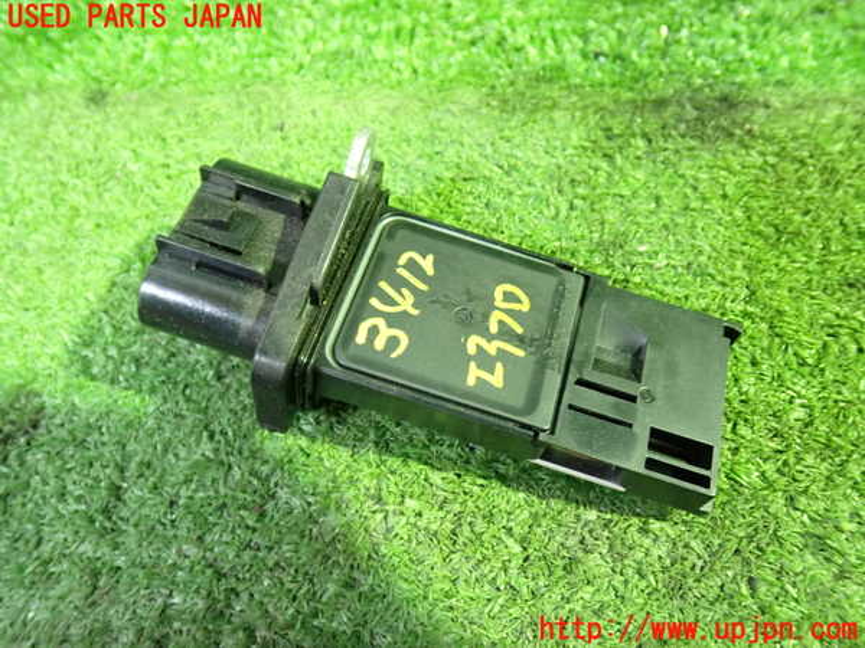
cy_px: 324
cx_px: 432
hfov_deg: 60.0
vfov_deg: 46.8
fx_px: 750
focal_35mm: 30
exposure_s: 1/13
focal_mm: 5.4
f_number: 2.3
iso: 800
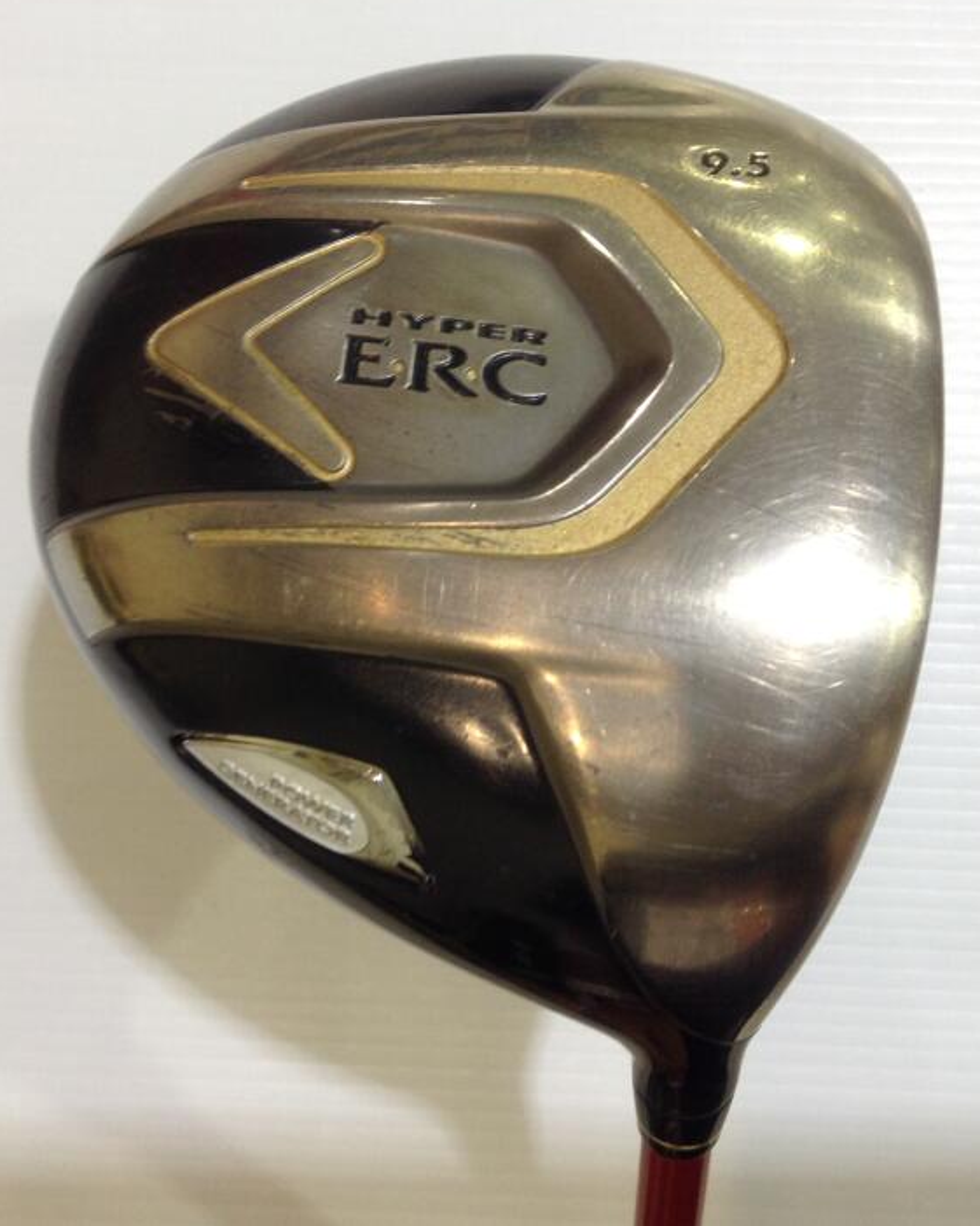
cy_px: 602
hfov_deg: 34.1
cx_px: 496
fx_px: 1596
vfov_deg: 42.0
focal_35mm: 44
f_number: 2.4
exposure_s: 1/24
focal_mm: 3.3
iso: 40
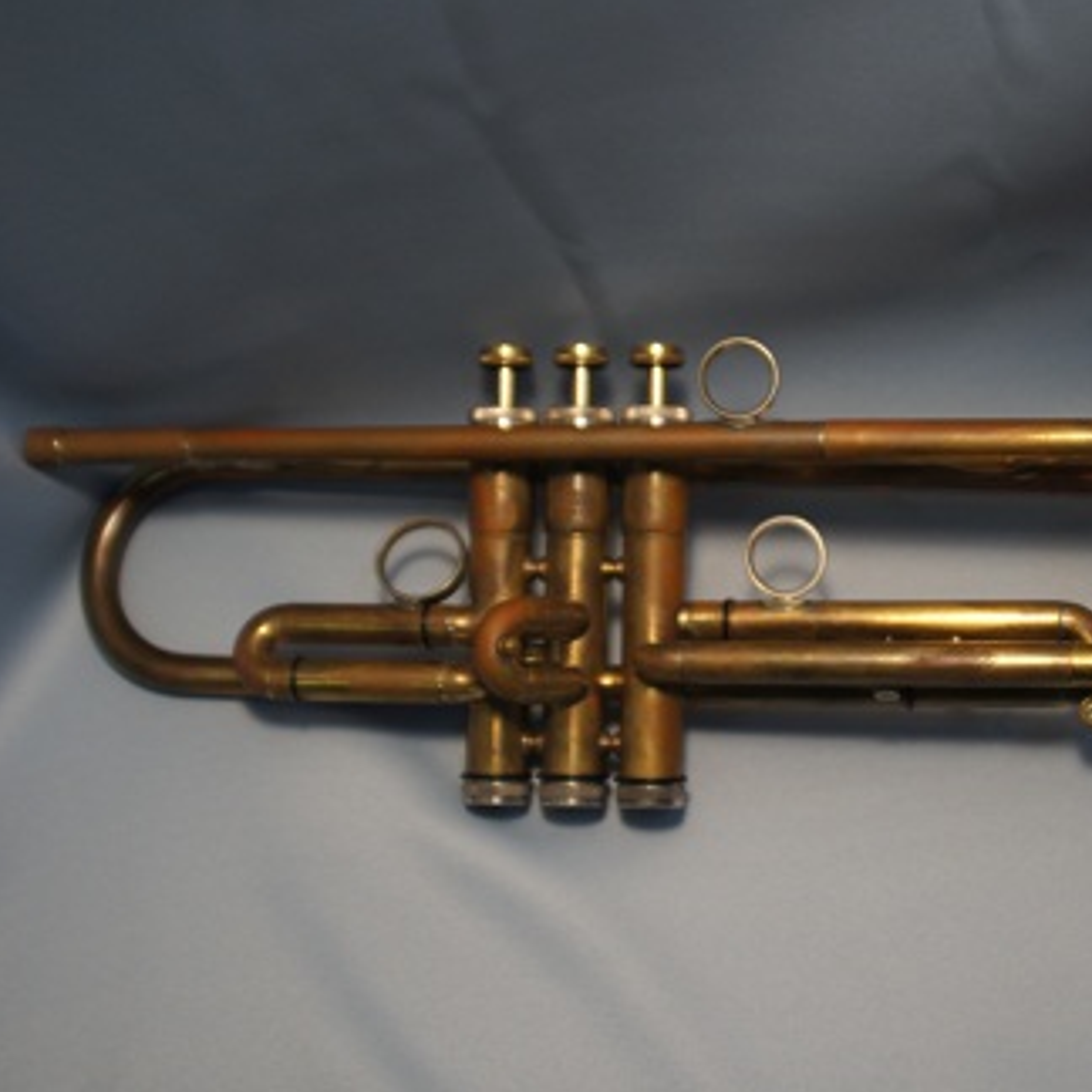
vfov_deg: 31.1
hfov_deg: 30.6
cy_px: 546
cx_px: 816
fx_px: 1963
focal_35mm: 55
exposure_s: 1/50
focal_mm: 28
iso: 125
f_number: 3.5
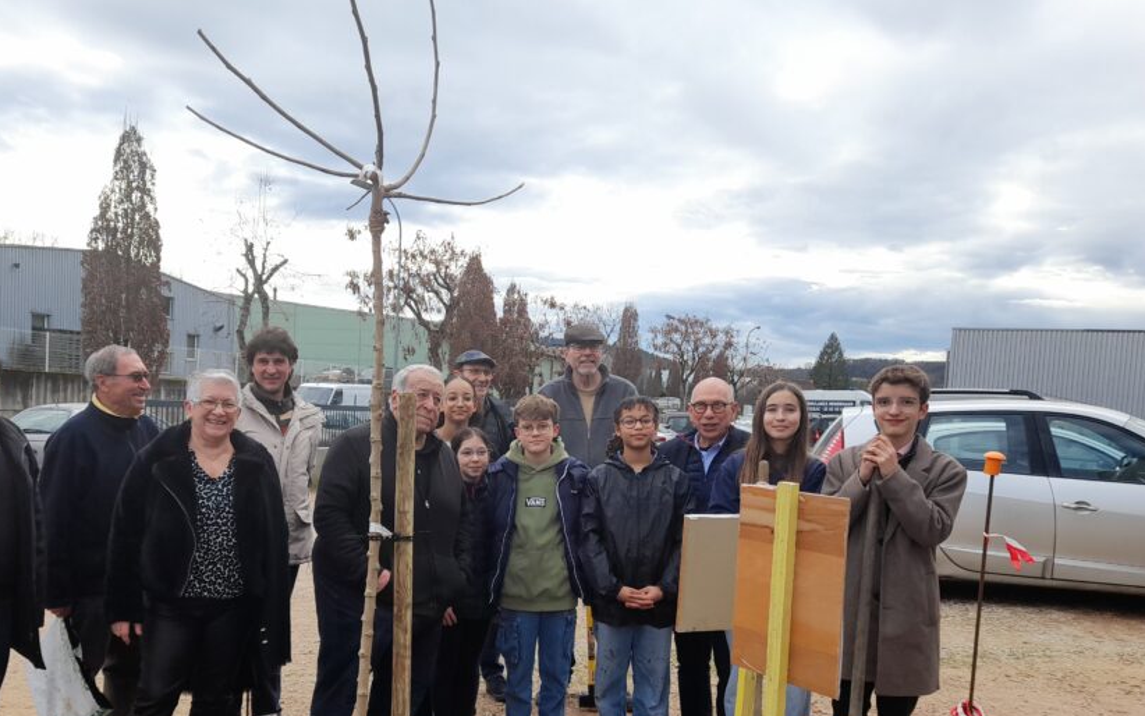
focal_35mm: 33
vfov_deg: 37.8
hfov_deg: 57.7
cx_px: 460
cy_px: 486
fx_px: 1030
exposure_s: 1/272
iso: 20
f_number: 2
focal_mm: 4.6
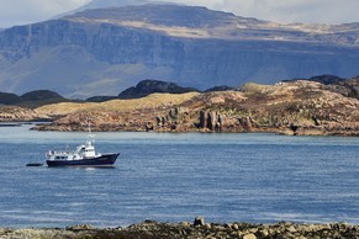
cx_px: 201
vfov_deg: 4.8
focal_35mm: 289
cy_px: 108
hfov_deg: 7.1
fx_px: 2882
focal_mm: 200
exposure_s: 1/320
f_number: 13
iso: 200
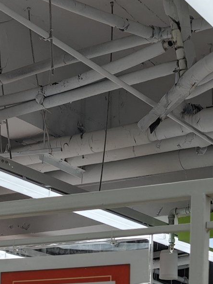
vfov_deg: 16.6
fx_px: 878
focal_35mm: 107
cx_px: 107
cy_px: 432
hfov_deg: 13.8
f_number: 1.6
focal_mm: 6.55
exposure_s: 1/370
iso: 50
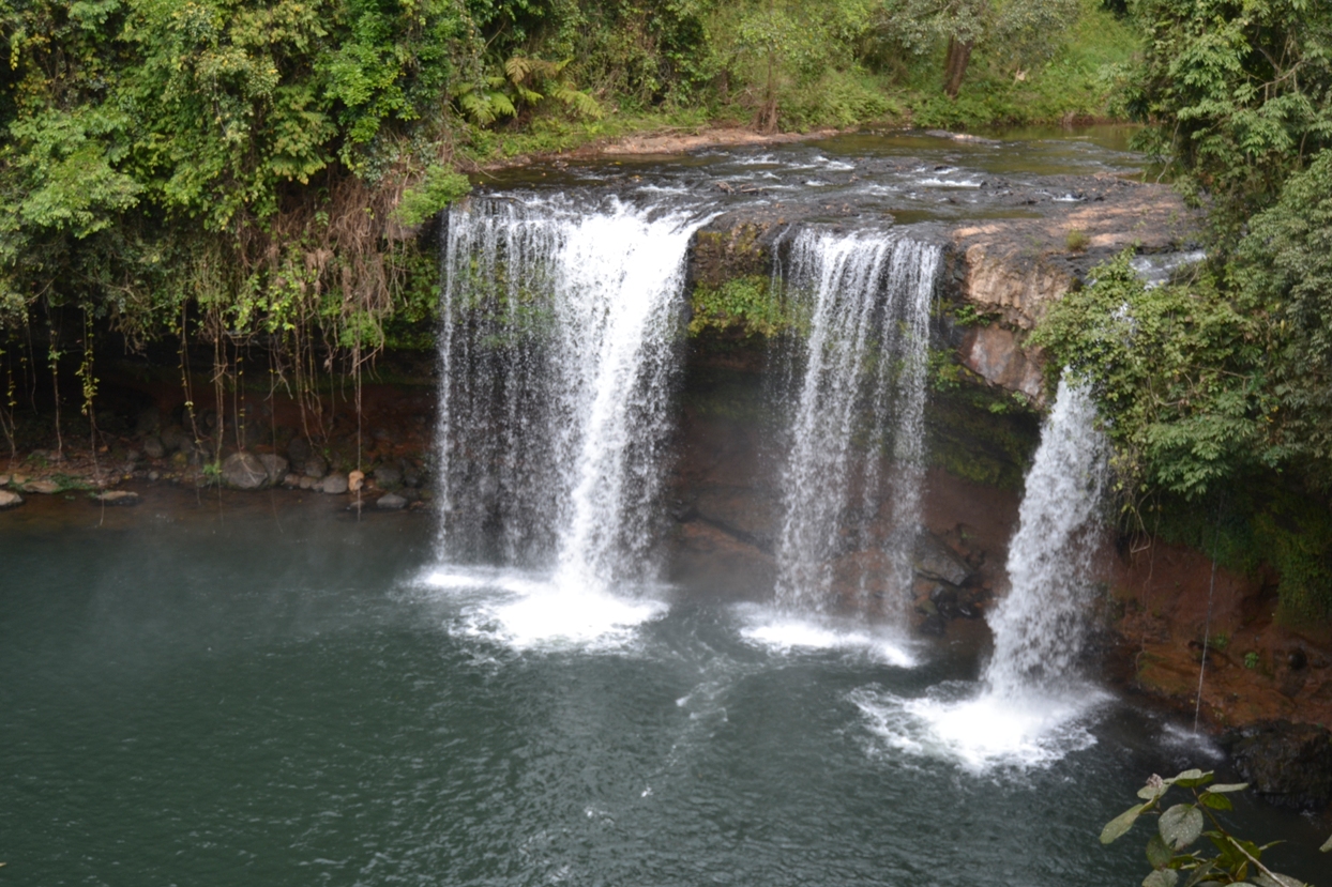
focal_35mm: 52
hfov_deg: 37.9
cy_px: 444
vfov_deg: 25.7
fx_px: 1942
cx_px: 666
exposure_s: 1/125
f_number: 5.6
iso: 160
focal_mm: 35
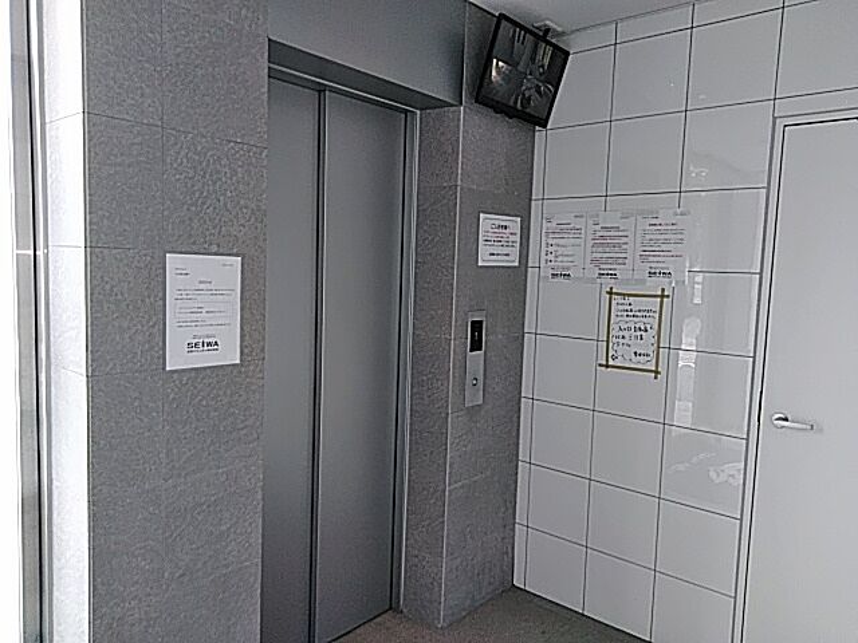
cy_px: 322
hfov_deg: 65.3
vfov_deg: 51.4
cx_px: 429
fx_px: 669
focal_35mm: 27
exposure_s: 1/125
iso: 191
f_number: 2.2
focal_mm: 3.46
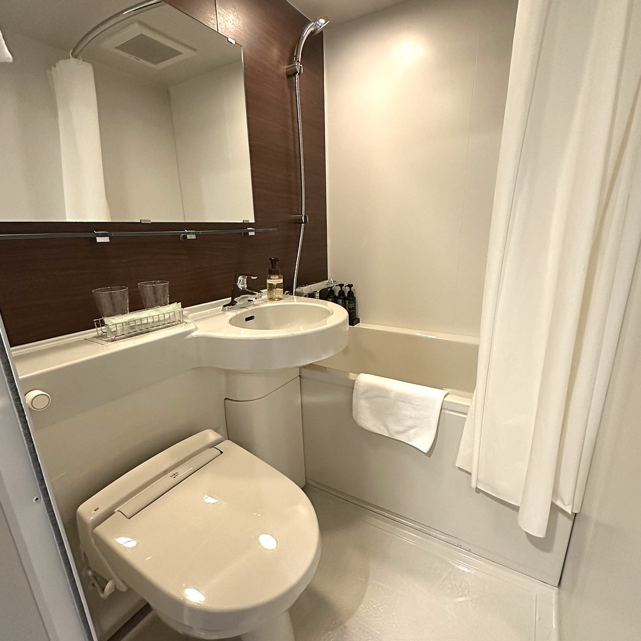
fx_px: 356
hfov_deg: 84.0
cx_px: 322
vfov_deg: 83.9
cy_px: 335
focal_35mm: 17
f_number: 2.2
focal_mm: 2.22
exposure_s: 1/60
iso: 1000
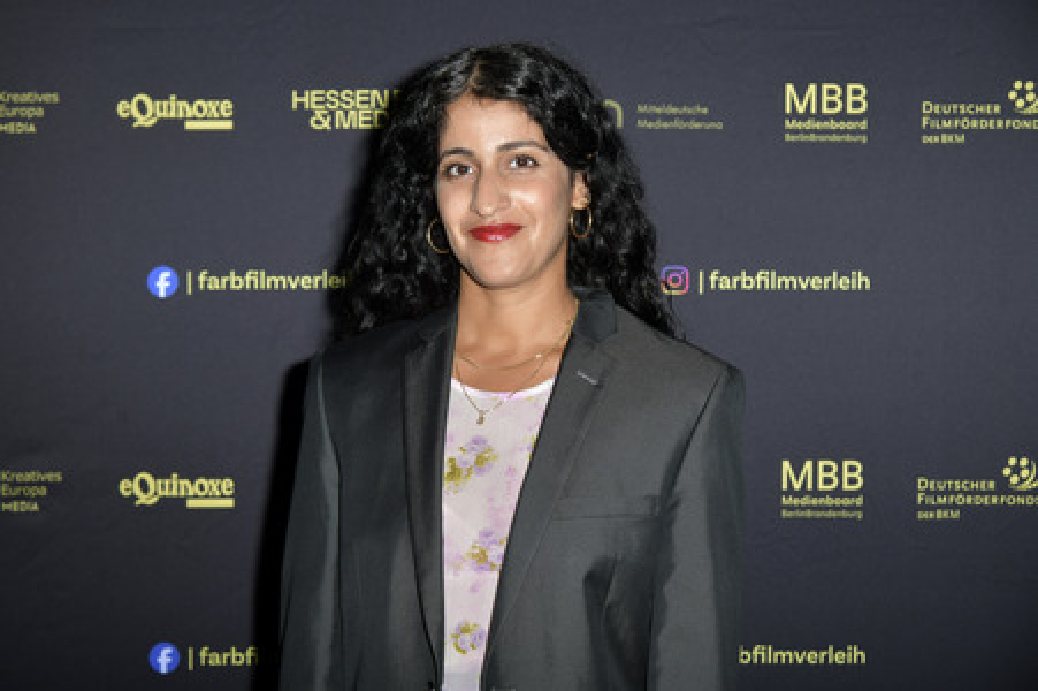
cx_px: 519
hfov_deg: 31.0
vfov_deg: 20.9
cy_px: 346
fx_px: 1873
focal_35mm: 65
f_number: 6.3
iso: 250
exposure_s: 1/160
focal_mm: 65
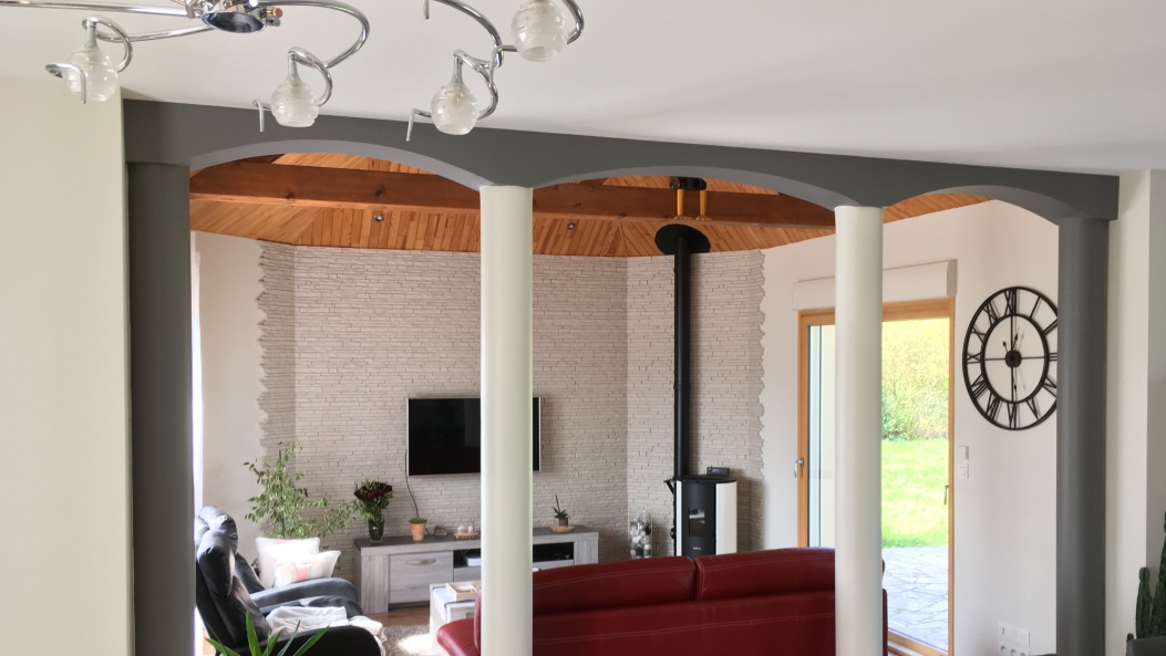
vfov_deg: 36.6
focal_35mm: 32
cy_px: 384
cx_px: 586
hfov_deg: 61.0
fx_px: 990
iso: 32
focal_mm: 4.15
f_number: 2.2
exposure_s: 1/50
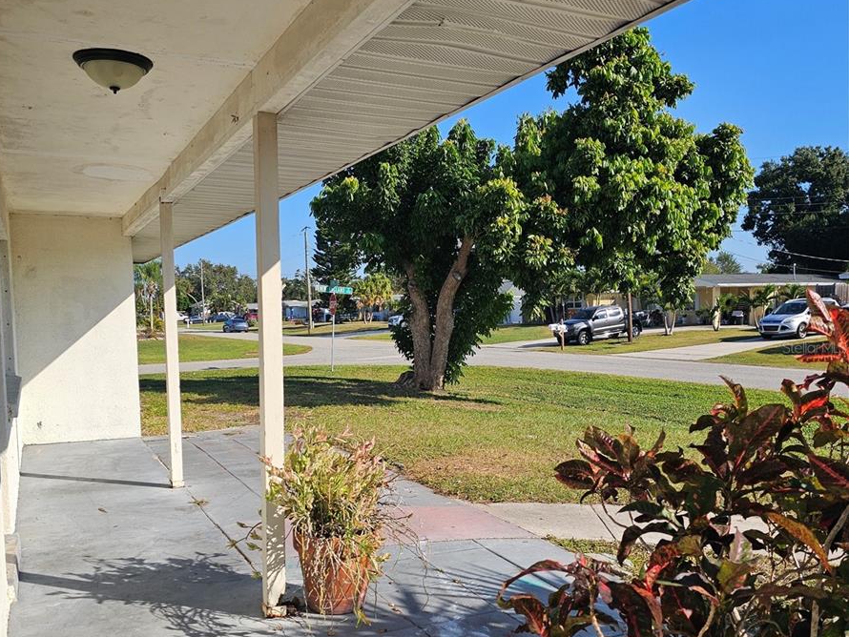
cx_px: 421
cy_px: 347
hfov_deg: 58.3
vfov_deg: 45.4
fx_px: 761
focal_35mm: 31
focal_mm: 6.3
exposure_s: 1/736
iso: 10
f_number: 1.7
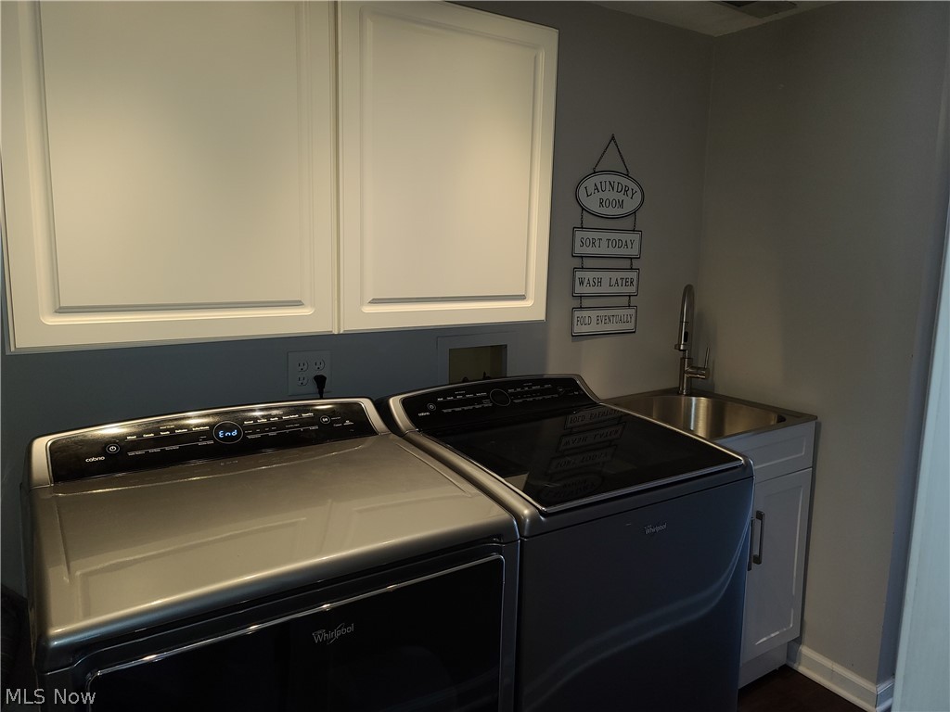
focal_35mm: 25
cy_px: 356
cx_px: 475
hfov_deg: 69.4
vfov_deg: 54.9
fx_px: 686
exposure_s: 1/60
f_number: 1.8
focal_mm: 7
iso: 50
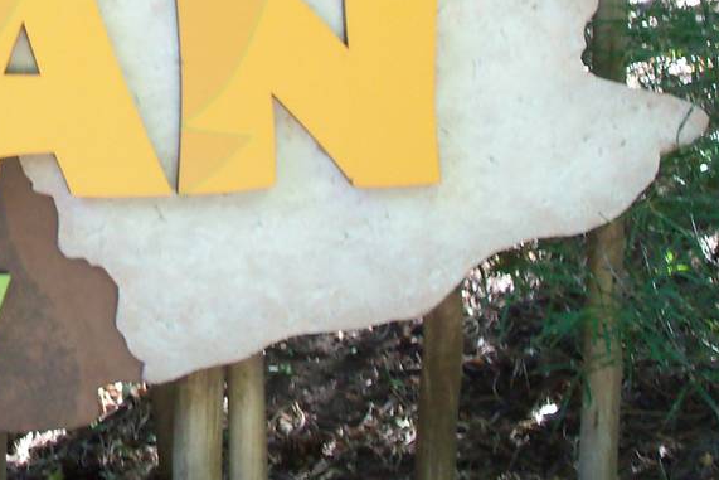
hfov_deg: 18.6
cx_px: -215
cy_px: -14
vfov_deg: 13.2
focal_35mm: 102
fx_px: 2038
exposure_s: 1/30
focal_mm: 6.3
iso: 100
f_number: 3
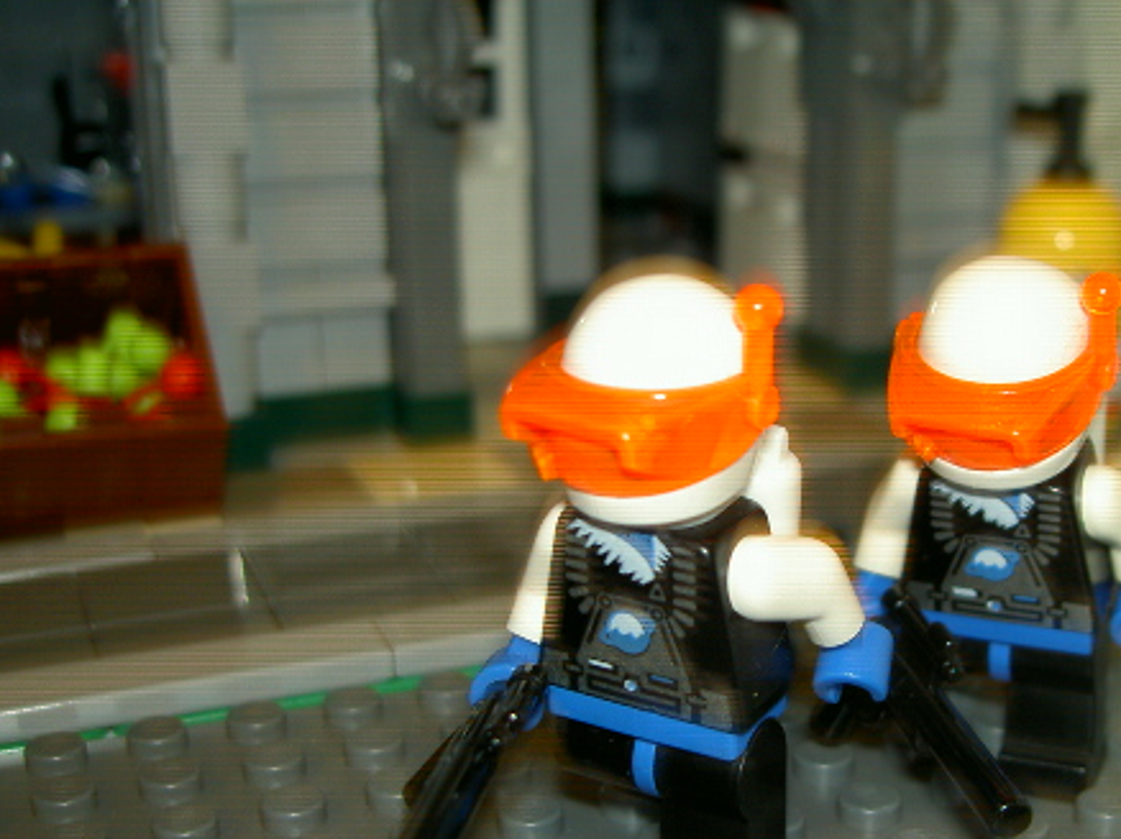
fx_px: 1845
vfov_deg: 25.4
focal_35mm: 57
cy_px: 601
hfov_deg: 33.4
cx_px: 773
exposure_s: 1/60
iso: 50
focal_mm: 8
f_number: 2.8
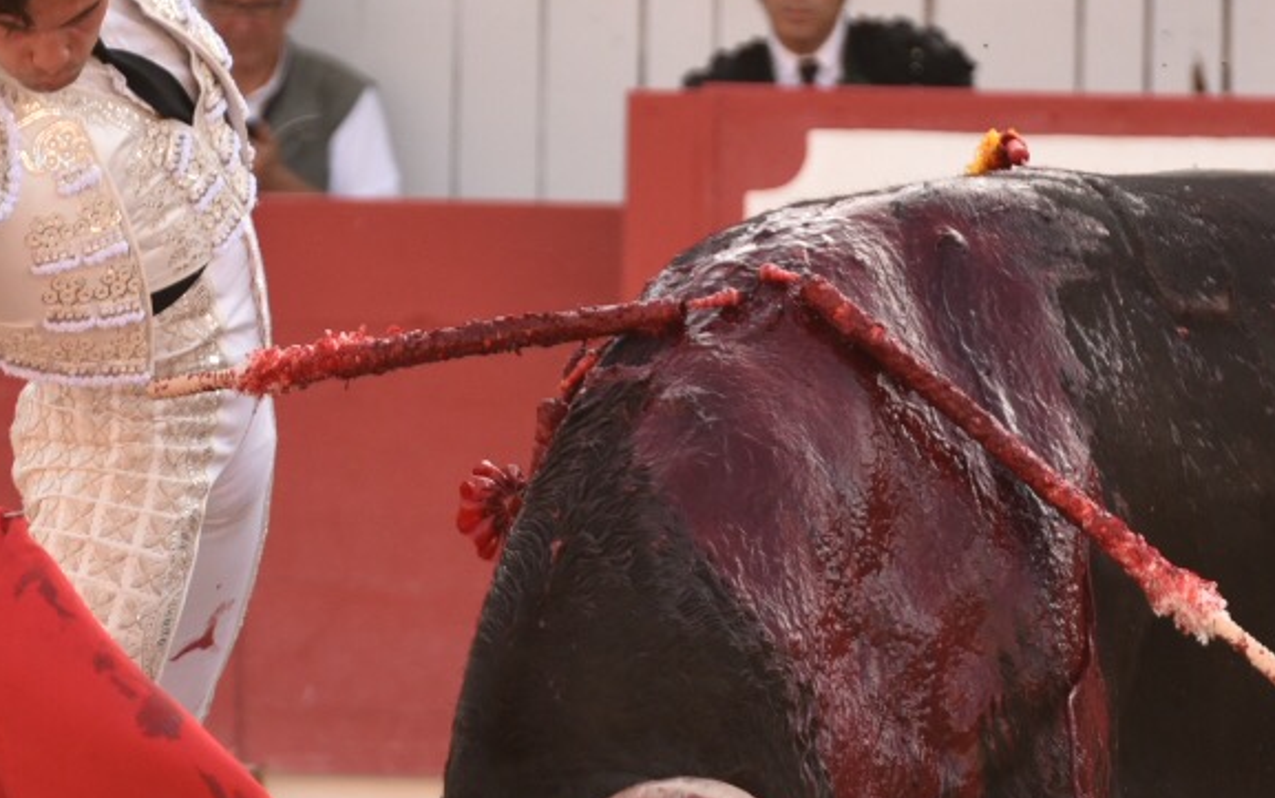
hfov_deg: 3.7
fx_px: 19882
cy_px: 460
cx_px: 504
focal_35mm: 572
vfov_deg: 2.3
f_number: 5.6
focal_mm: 200
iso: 640
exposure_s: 1/640
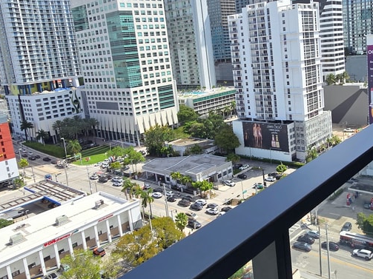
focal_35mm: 31
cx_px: 233
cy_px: 116
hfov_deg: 57.7
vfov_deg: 45.3
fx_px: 334
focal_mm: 2.2
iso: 50
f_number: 2.2
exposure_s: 1/2128
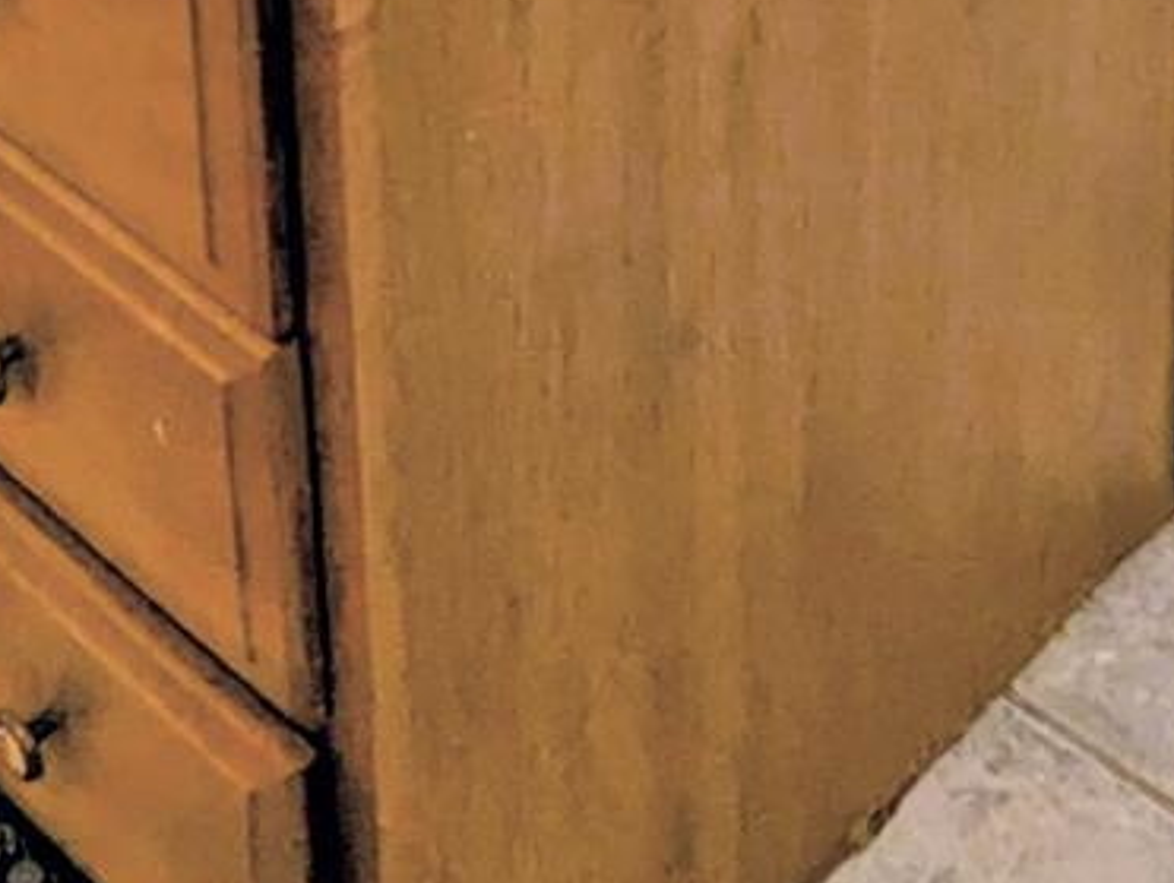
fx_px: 2987
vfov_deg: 13.5
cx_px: 449
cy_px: -1063
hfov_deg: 22.2
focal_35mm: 88
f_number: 2.2
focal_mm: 2.35
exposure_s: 1/60
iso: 64
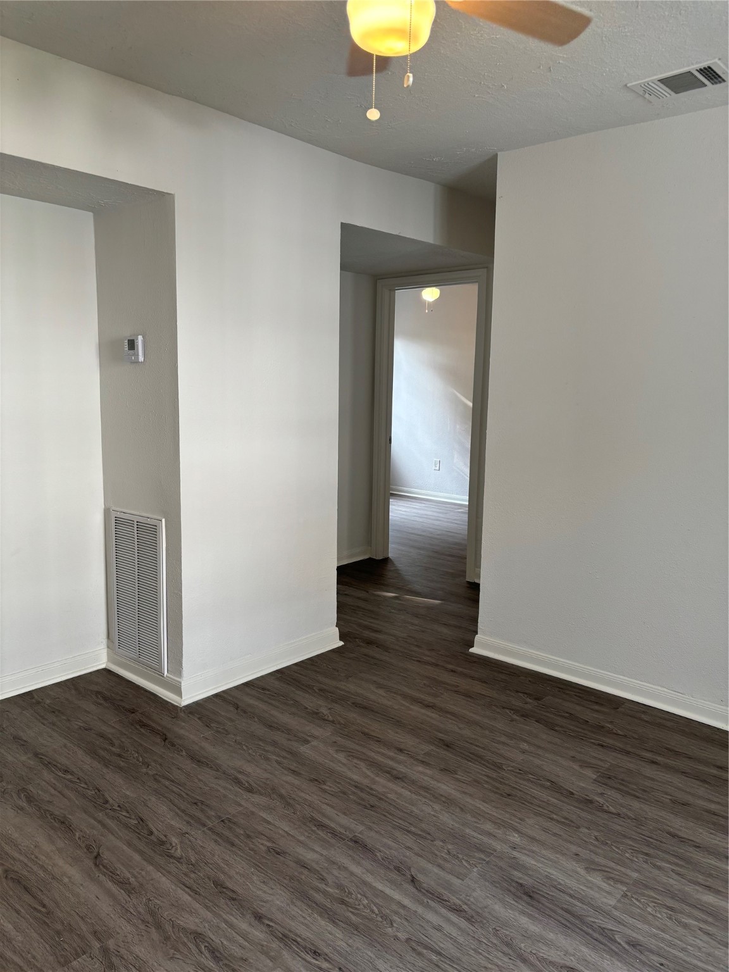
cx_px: 364
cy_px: 486
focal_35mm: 26
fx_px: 730
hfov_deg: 53.1
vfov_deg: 67.3
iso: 80
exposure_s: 1/121
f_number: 1.6
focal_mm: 5.96
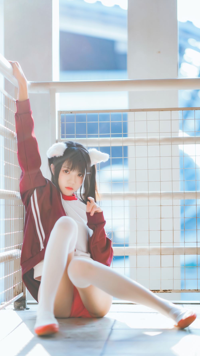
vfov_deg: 23.7
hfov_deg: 13.4
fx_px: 849
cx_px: 81
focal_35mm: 90
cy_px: 176
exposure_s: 1/160
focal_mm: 85
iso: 50
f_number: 1.4
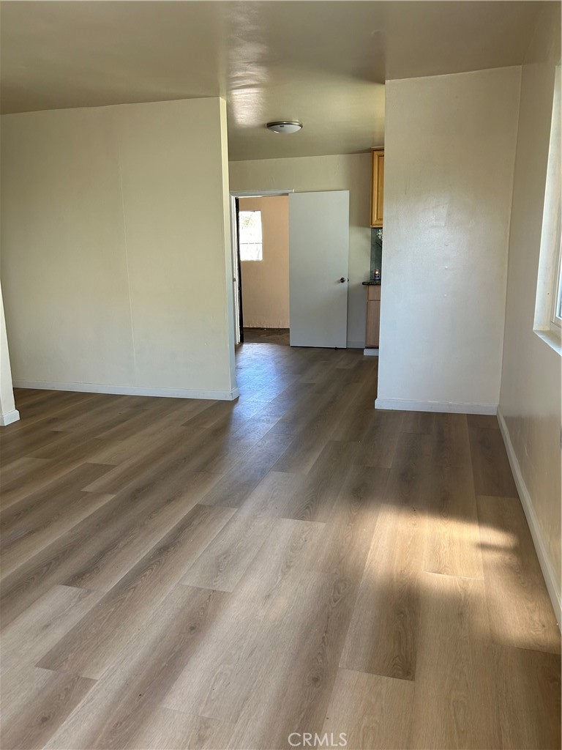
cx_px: 281
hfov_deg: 53.1
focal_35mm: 26
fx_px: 563
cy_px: 375
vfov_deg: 67.3
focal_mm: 5.7
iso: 80
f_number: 1.5
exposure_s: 1/121
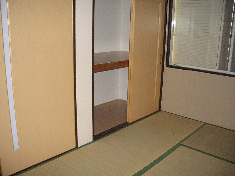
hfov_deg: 52.6
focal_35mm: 35
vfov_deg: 40.7
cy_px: 88
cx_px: 118
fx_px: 238
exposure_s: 1/60
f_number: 2.6
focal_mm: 5.8
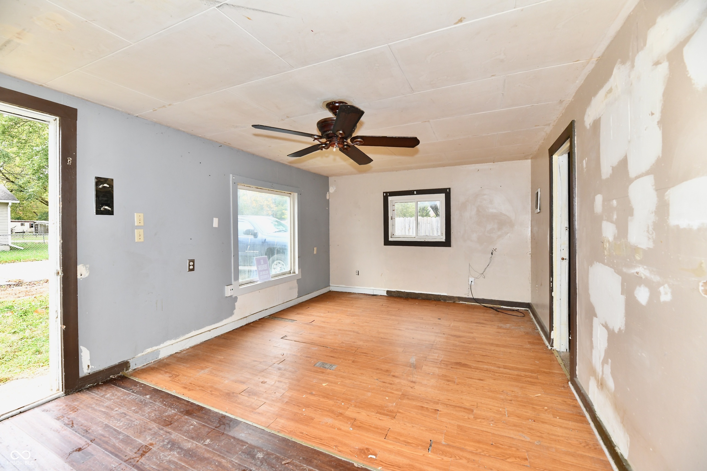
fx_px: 275
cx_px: 354
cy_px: 236
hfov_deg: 104.3
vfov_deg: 81.2
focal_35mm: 14
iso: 800
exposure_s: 1/60
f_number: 7.1
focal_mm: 14
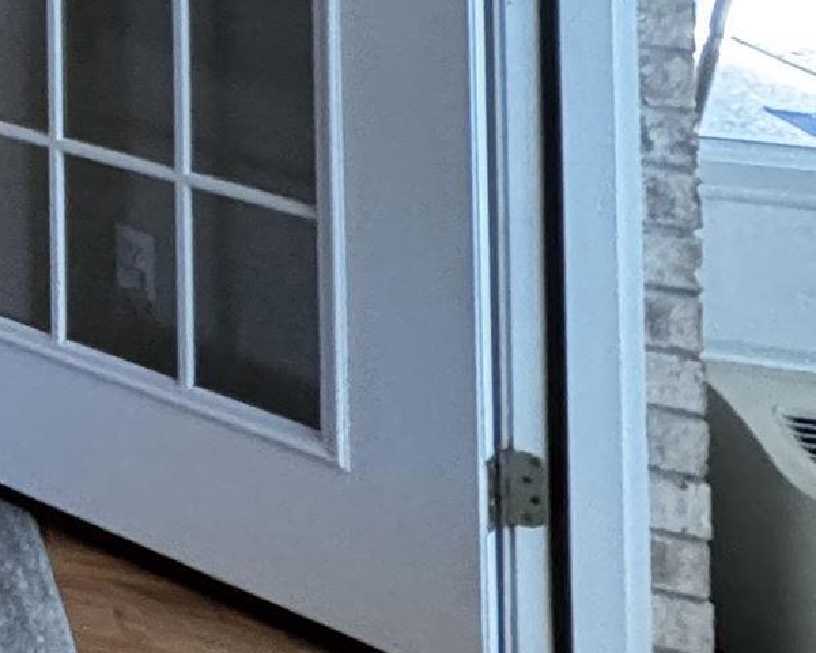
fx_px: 1691
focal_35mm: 70
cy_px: -484
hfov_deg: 16.8
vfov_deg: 17.9
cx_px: -963
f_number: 2.2
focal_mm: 2.22
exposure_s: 1/60
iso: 640
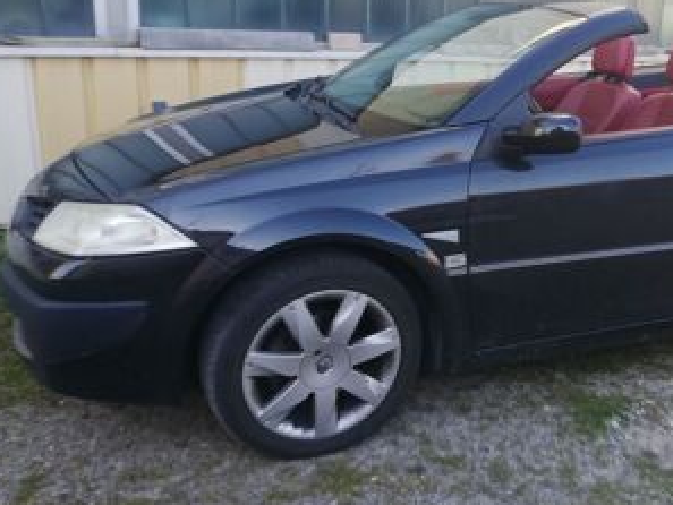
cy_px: 213
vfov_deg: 34.3
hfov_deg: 43.1
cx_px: 517
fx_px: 817
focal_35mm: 42
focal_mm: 3.81
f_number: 2.2
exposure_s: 1/150
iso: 50
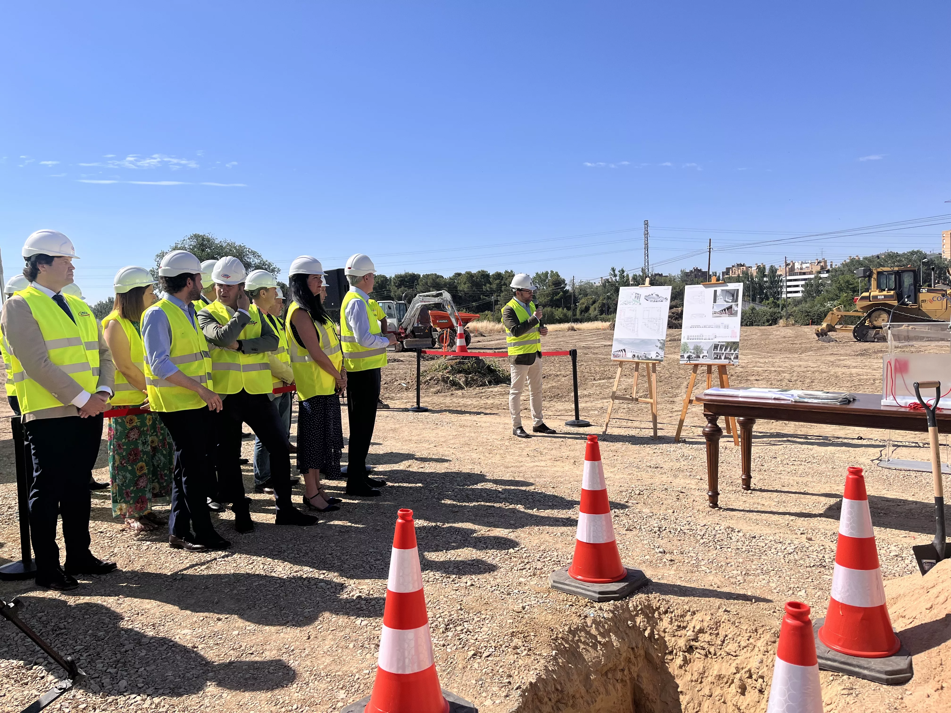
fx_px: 714
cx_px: 476
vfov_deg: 53.1
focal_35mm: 26
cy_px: 356
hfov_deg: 67.3
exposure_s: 1/4854
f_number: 1.6
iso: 50
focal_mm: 5.1
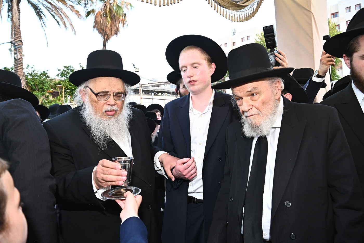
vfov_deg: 53.1
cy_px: 122
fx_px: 243
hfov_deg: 73.8
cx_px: 182
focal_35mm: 24
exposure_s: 1/200
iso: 1600
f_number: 6.3
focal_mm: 24
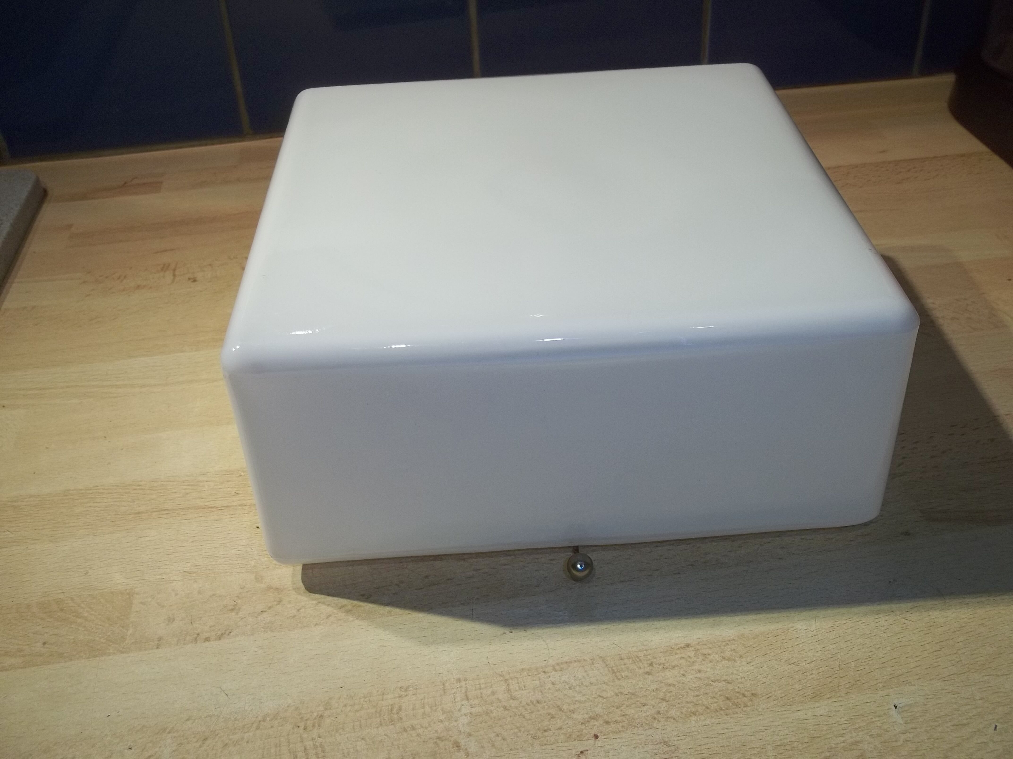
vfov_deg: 39.7
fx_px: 1054
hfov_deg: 51.4
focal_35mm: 36
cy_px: 380
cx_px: 506
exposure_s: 1/30
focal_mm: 6.5
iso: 64
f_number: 3.1
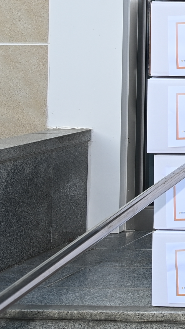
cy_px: -28
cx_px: 593
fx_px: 1089
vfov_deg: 16.7
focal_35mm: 125
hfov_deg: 8.0
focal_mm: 31
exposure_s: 1/320
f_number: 5.6
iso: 400
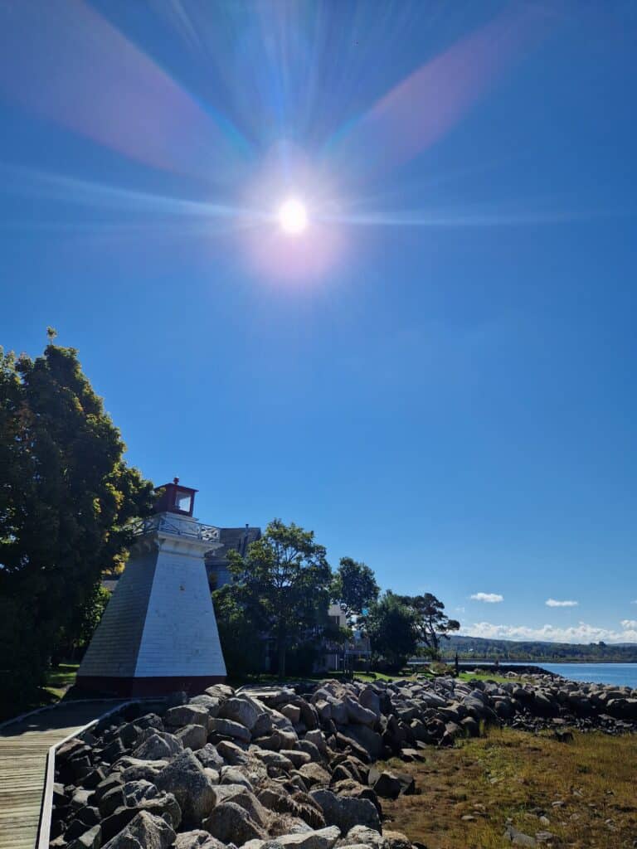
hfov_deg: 58.9
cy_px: 424
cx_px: 318
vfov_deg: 73.9
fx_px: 564
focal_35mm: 23
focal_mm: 5.4
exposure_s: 1/4496
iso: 50
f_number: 1.8
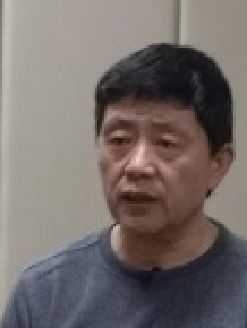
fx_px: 2869
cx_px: 263
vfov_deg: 6.5
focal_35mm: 302
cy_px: 278
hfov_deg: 4.9
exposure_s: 1/33.3
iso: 250
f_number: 4
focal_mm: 3.95
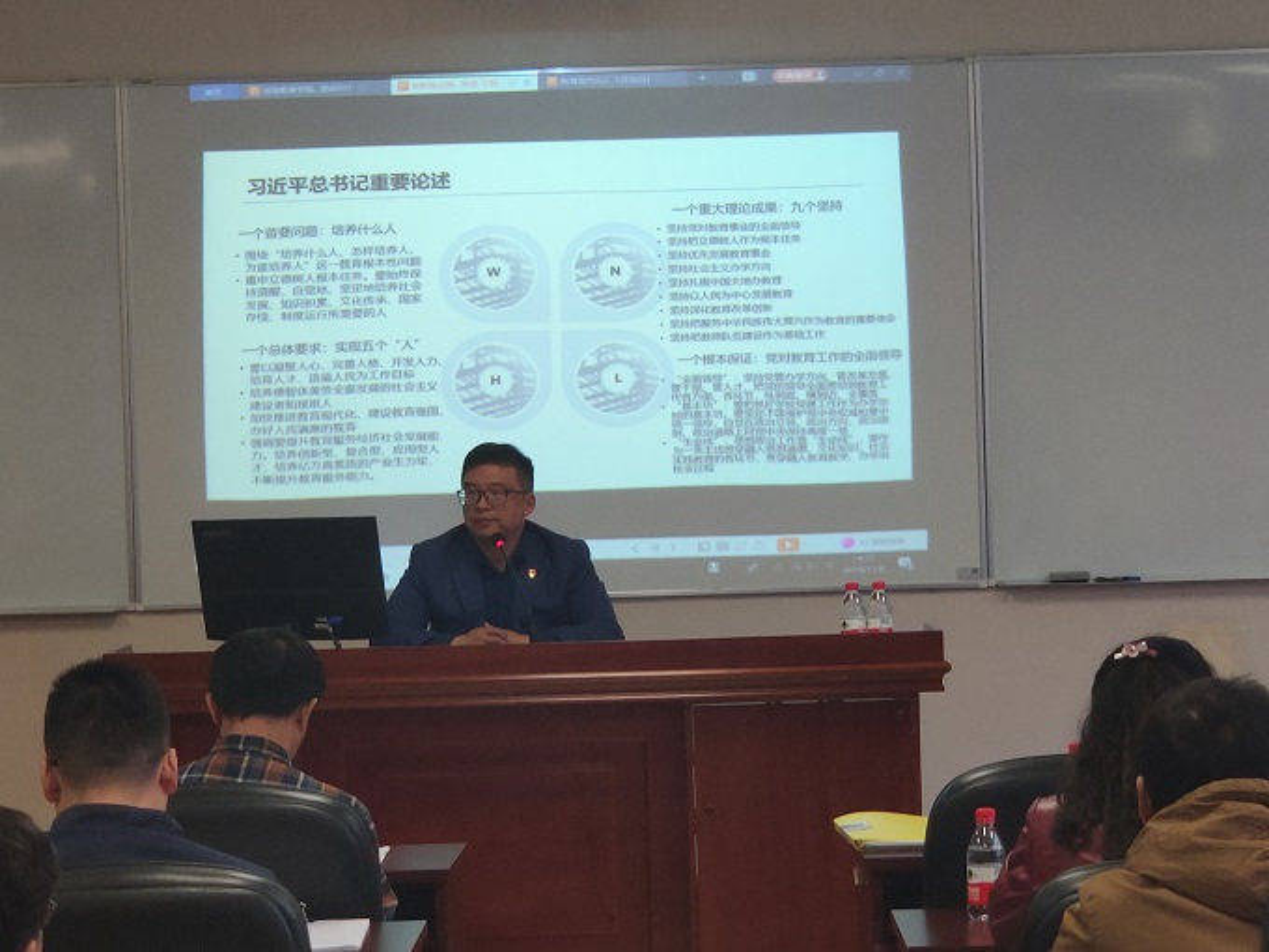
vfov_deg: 14.8
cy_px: 476
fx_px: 3666
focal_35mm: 100
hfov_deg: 19.6
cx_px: 634
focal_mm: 6.22
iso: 357
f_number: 2.2
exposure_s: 1/50
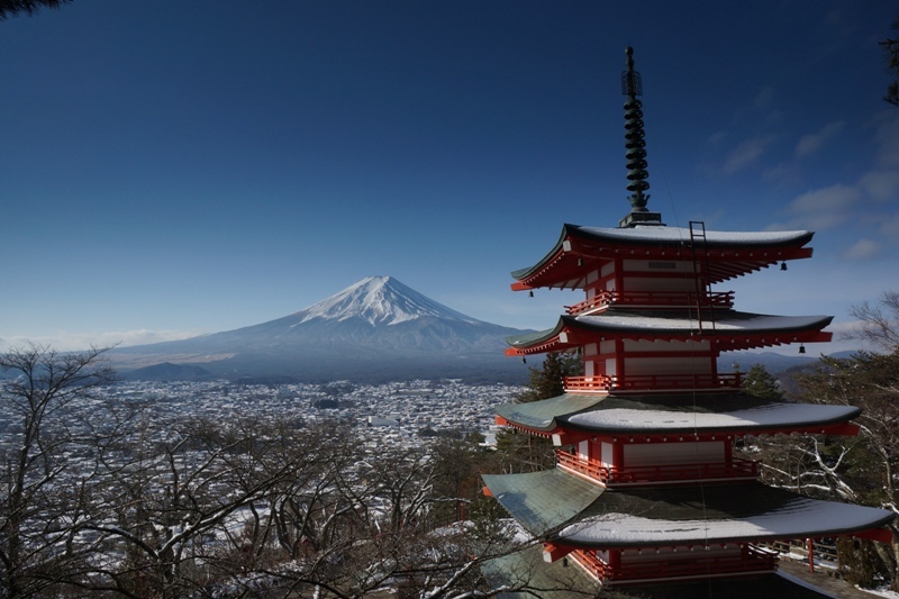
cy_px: 300
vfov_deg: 53.1
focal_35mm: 24
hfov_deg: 73.8
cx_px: 450
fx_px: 599
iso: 200
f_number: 11
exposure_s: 1/500
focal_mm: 16
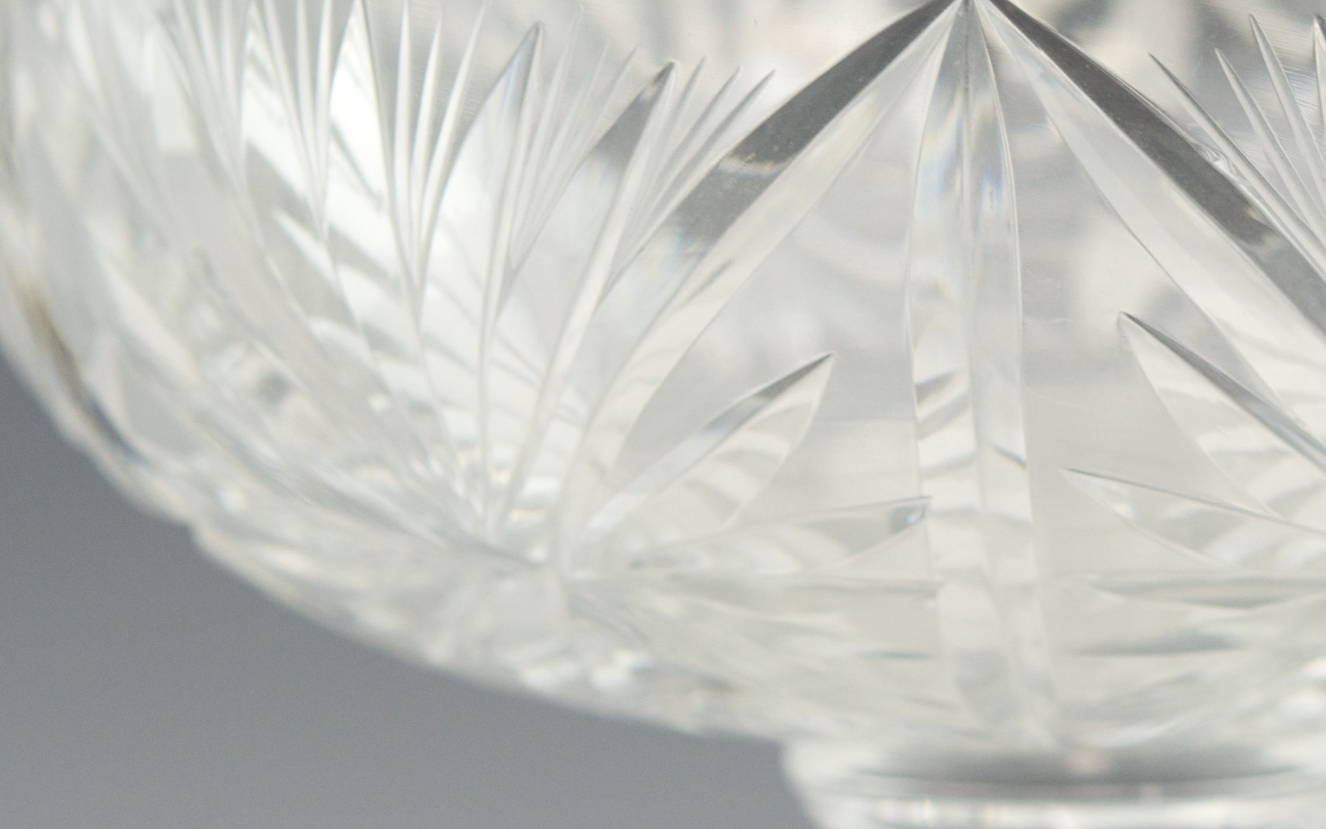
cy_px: 118
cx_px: 1062
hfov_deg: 10.5
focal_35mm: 200
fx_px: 7228
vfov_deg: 6.6
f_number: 5.6
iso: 640
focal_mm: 60
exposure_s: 1/125
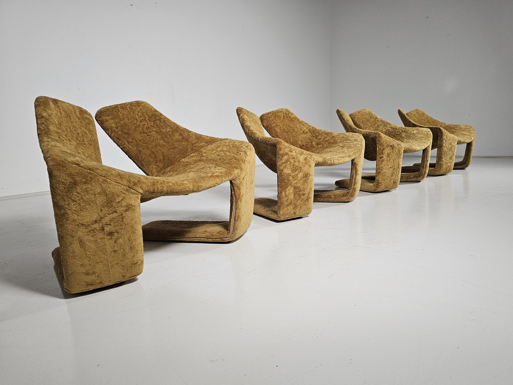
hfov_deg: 73.9
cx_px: 256
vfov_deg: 58.9
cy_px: 192
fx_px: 341
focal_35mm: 23
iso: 400
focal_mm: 6.3
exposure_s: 1/100
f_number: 1.7
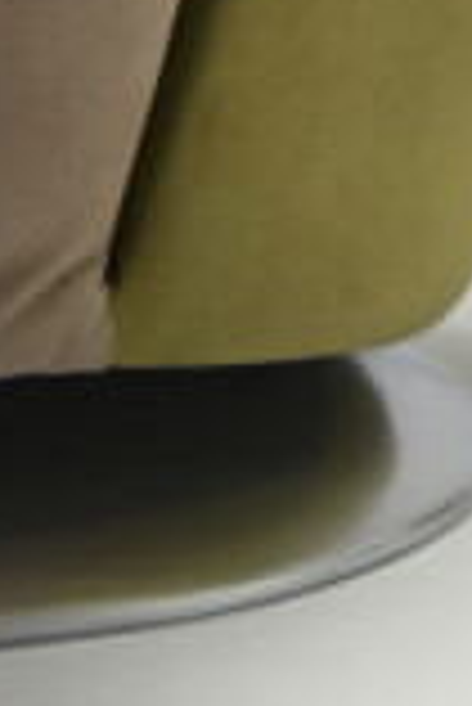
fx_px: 6907
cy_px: -967
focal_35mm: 352
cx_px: -274
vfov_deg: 5.6
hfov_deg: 3.9
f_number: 5.6
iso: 400
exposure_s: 1/125
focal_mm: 46
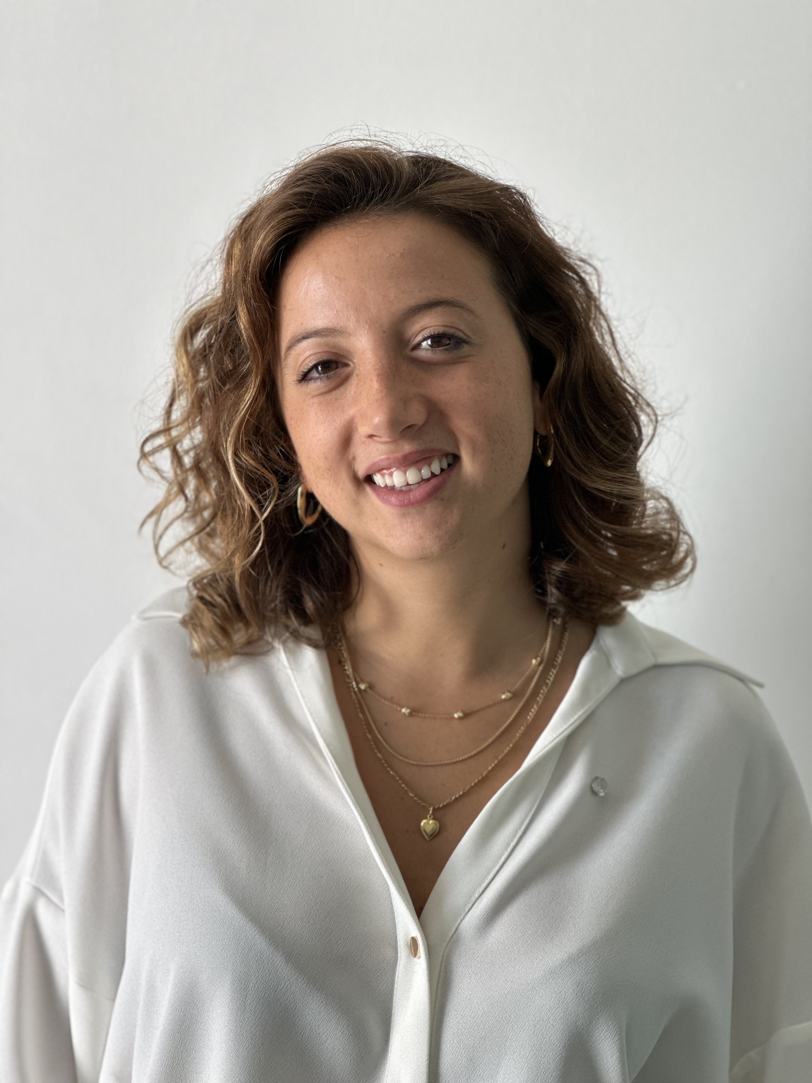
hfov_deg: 19.1
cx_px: 406
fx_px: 2408
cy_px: 542
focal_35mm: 77
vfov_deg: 25.3
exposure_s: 1/121
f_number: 2.8
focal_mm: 9
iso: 125
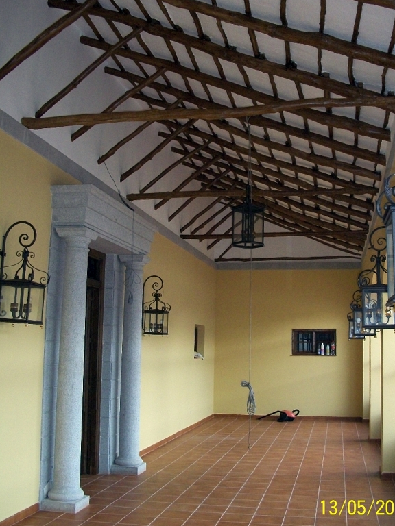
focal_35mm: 41
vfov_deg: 45.7
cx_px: 228
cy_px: 236
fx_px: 624
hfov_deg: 35.1
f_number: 3.1
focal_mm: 6.3
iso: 320
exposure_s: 1/30
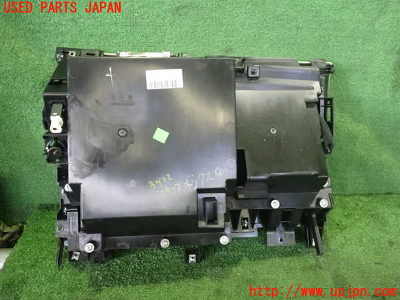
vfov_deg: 46.8
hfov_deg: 60.0
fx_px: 347
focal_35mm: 30
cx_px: 200
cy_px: 150
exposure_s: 1/80
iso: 1600
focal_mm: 5.4
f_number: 2.3
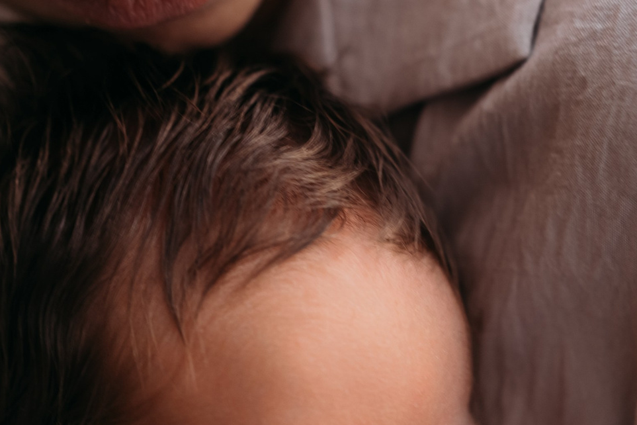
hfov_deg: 21.8
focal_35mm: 93
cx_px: 229
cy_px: 445
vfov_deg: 14.4
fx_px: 1645
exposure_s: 1/100
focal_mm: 35
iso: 160
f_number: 2
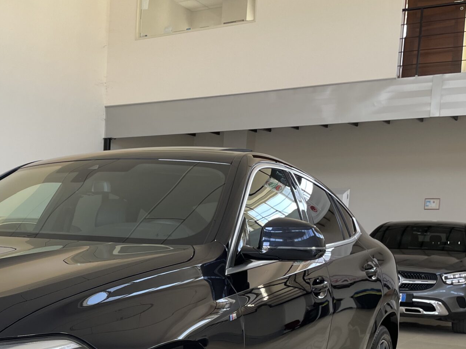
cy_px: 324
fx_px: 713
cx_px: 38
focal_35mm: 53
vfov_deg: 26.5
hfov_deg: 34.0
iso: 50
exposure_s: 1/98
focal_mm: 4.2
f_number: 1.6
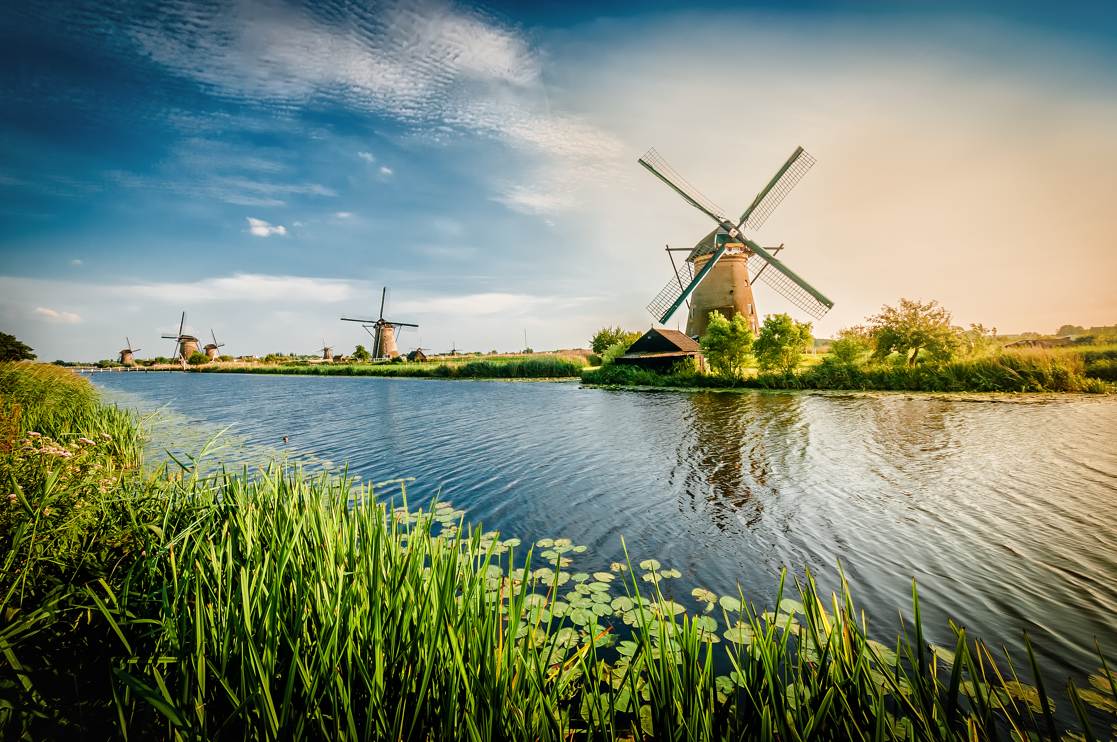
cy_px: 371
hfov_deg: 100.5
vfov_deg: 77.2
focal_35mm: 15
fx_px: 465
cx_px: 558
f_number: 11
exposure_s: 1/60
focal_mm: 10
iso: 200
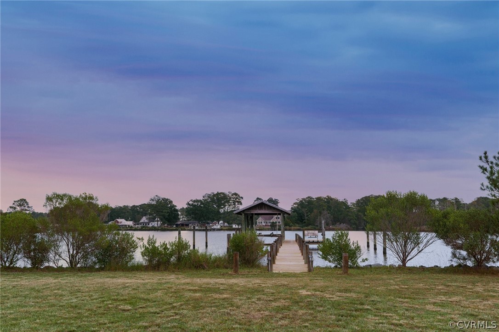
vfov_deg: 37.8
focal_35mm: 35
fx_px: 485
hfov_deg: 54.5
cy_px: 166
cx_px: 250
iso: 250
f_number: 9
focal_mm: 35
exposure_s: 1/25
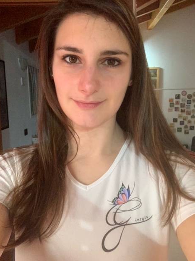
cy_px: 134
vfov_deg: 55.4
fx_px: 248
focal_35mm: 33
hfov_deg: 42.9
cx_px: 99
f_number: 2.2
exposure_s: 1/30
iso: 400
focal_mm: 2.87
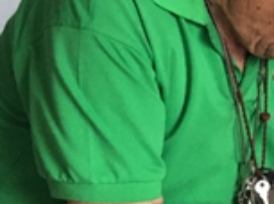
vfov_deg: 9.7
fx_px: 1200
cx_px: 679
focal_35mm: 152
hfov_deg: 10.9
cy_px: 134
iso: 50
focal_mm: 4.15
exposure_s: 1/17
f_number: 2.2
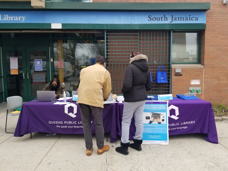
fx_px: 171
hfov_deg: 67.3
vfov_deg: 53.1
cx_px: 114
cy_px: 86
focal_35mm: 26
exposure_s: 1/205
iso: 50
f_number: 1.7
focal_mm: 4.25
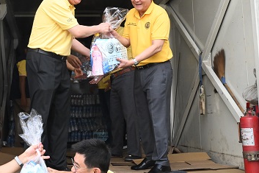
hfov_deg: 36.4
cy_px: 62
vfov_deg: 24.9
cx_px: 79
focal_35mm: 54
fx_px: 388
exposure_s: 1/160
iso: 5600
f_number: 22
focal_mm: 35
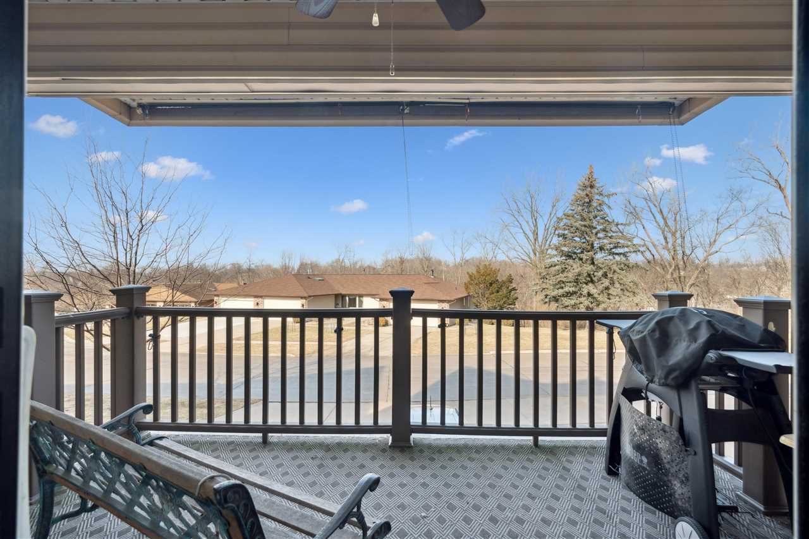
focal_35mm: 16
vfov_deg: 73.7
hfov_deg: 96.7
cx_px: 404
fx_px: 359
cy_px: 270
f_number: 10
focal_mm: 16
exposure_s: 1/160
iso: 400
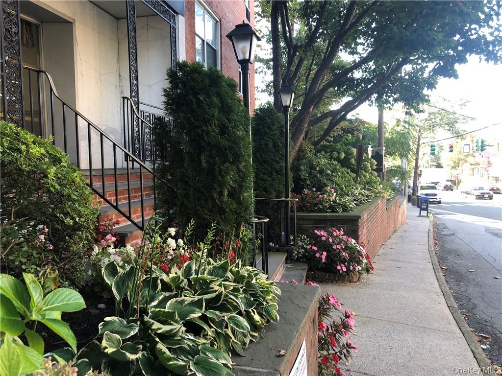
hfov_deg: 63.4
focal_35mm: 28
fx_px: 406
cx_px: 251
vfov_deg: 49.7
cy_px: 188
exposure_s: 1/40
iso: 20
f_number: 1.8
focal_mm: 3.99
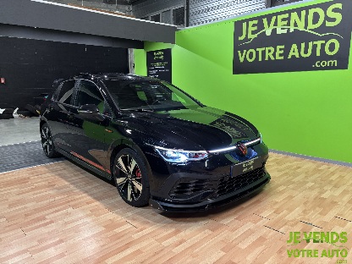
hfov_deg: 67.3
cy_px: 132
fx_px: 264
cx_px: 176
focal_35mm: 26
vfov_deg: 53.1
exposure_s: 1/50
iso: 320
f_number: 1.6
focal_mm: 5.96
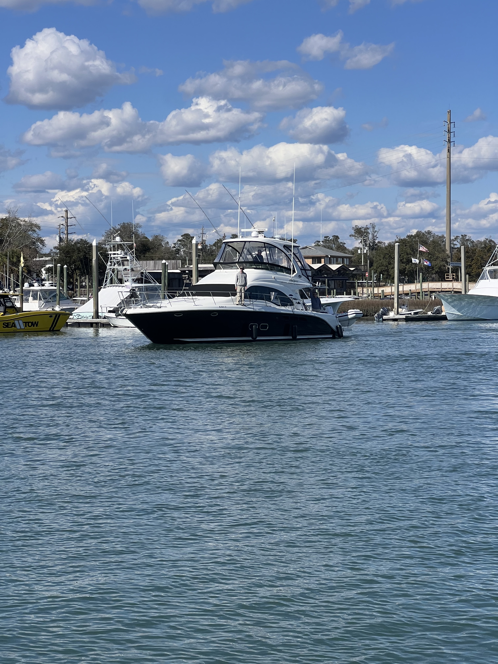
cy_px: 332
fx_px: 1477
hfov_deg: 19.1
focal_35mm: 77
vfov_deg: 25.3
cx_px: 249
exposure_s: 1/1357
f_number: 2.8
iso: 32
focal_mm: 9
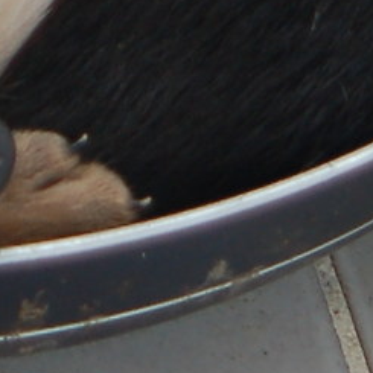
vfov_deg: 4.1
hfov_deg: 4.1
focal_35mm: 425
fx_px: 5181
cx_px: 72
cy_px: -488
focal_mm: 34
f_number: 4
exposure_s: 1/200
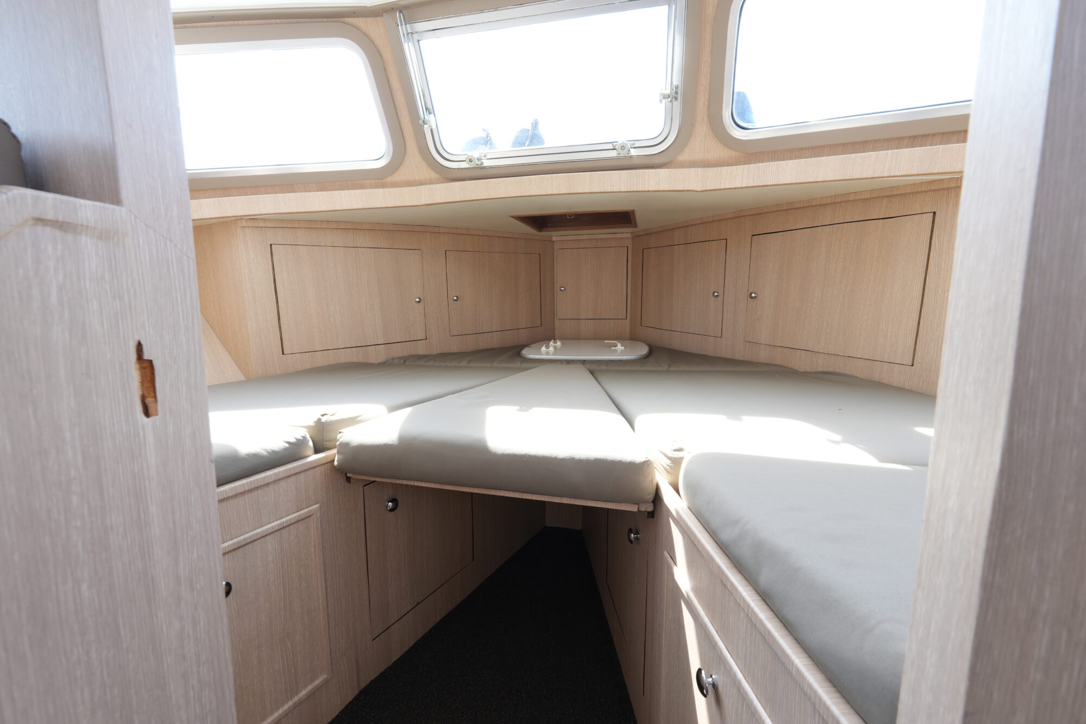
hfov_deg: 100.4
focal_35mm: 15
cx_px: 543
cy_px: 362
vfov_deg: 77.3
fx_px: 452
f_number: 8
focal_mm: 10
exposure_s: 1/13
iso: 160
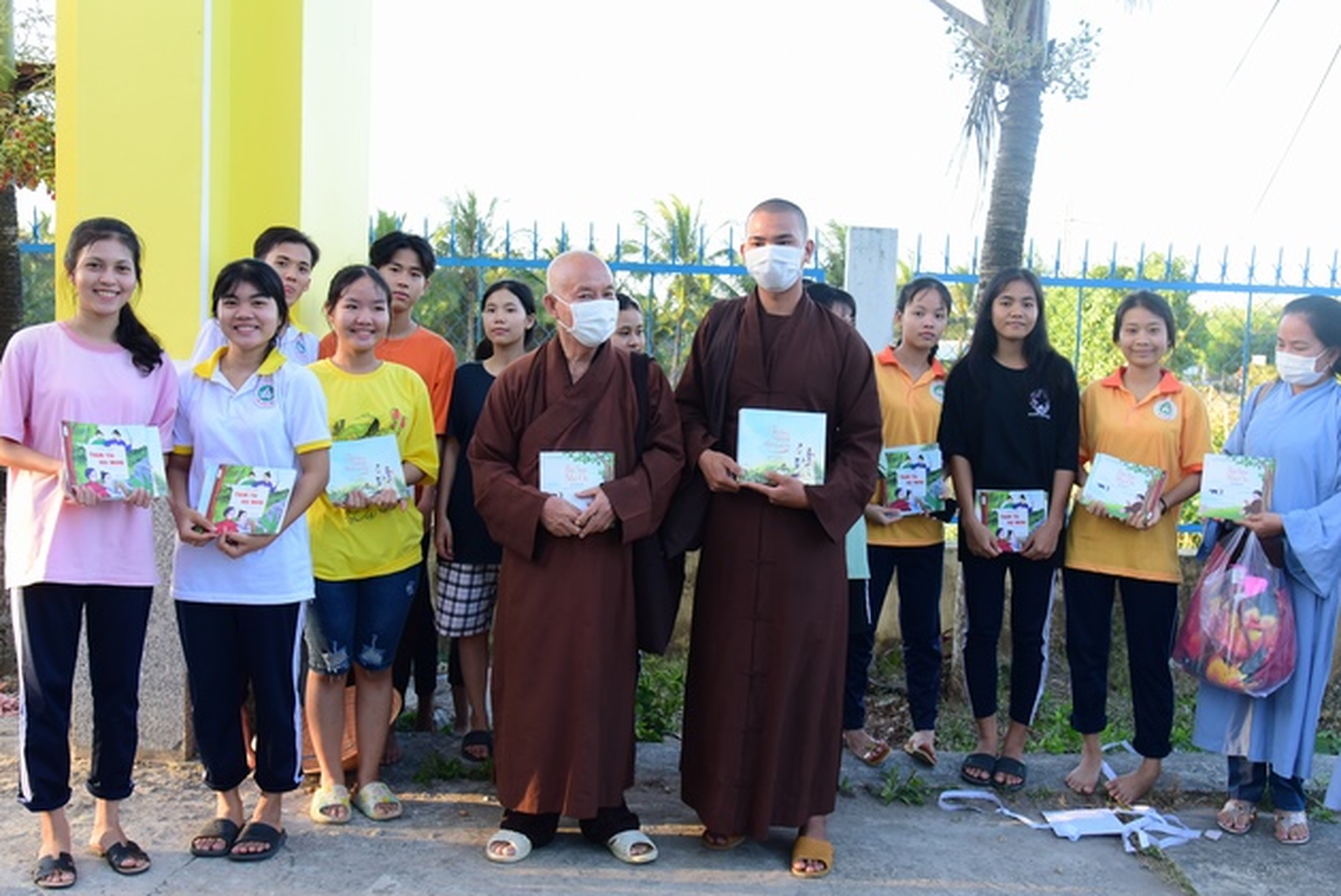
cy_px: 451
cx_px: 675
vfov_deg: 40.0
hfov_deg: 57.2
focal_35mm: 33
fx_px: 1230
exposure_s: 1/200
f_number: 5
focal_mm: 32
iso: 1000
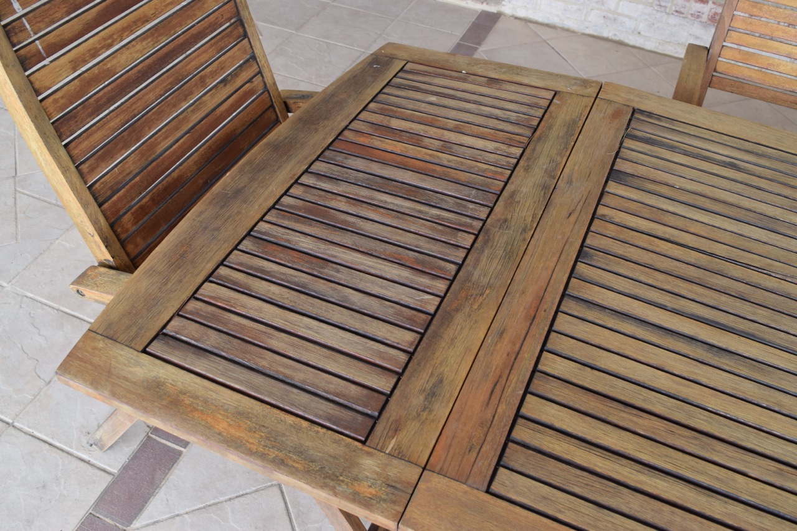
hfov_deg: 57.2
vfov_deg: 40.0
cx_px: 398
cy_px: 266
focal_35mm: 33
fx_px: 730
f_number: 6.3
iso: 400
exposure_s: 1/160
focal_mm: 22
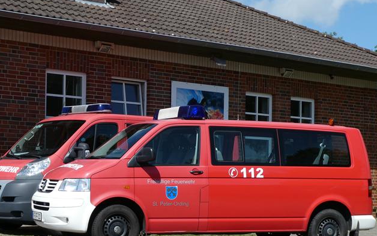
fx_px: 791
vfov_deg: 16.9
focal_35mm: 77
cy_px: 165
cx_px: 158
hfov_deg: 26.8
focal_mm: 10.3
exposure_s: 1/640
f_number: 4.2
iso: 80
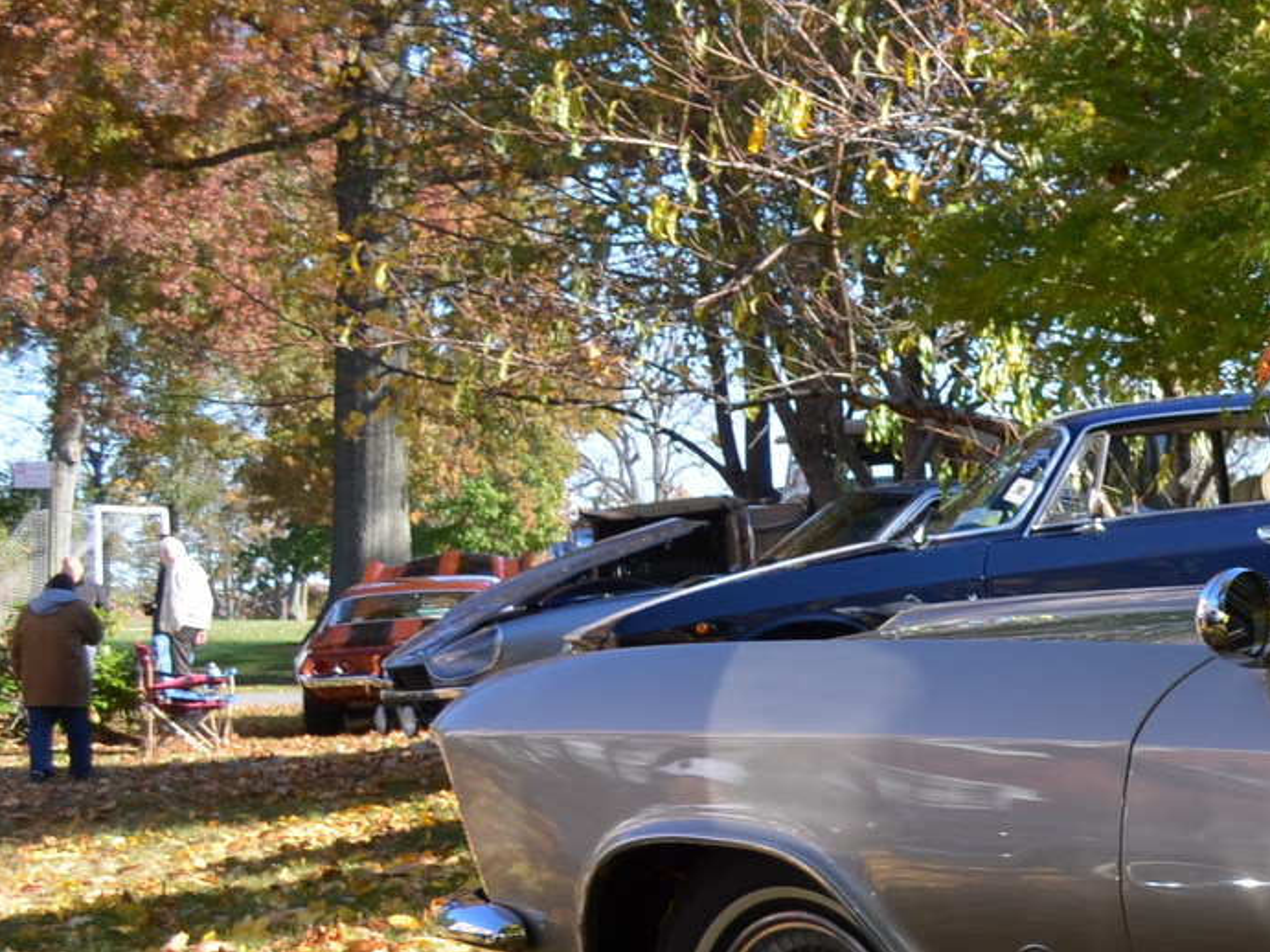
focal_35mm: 125
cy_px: 770
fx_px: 4585
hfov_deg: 14.1
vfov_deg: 11.8
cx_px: 2222
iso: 200
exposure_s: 1/200
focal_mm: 24
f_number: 7.1
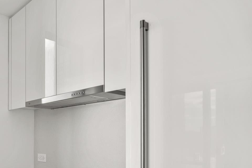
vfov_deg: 40.6
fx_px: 210
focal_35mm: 30
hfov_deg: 53.0
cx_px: 18
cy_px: 148
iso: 100
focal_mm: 16
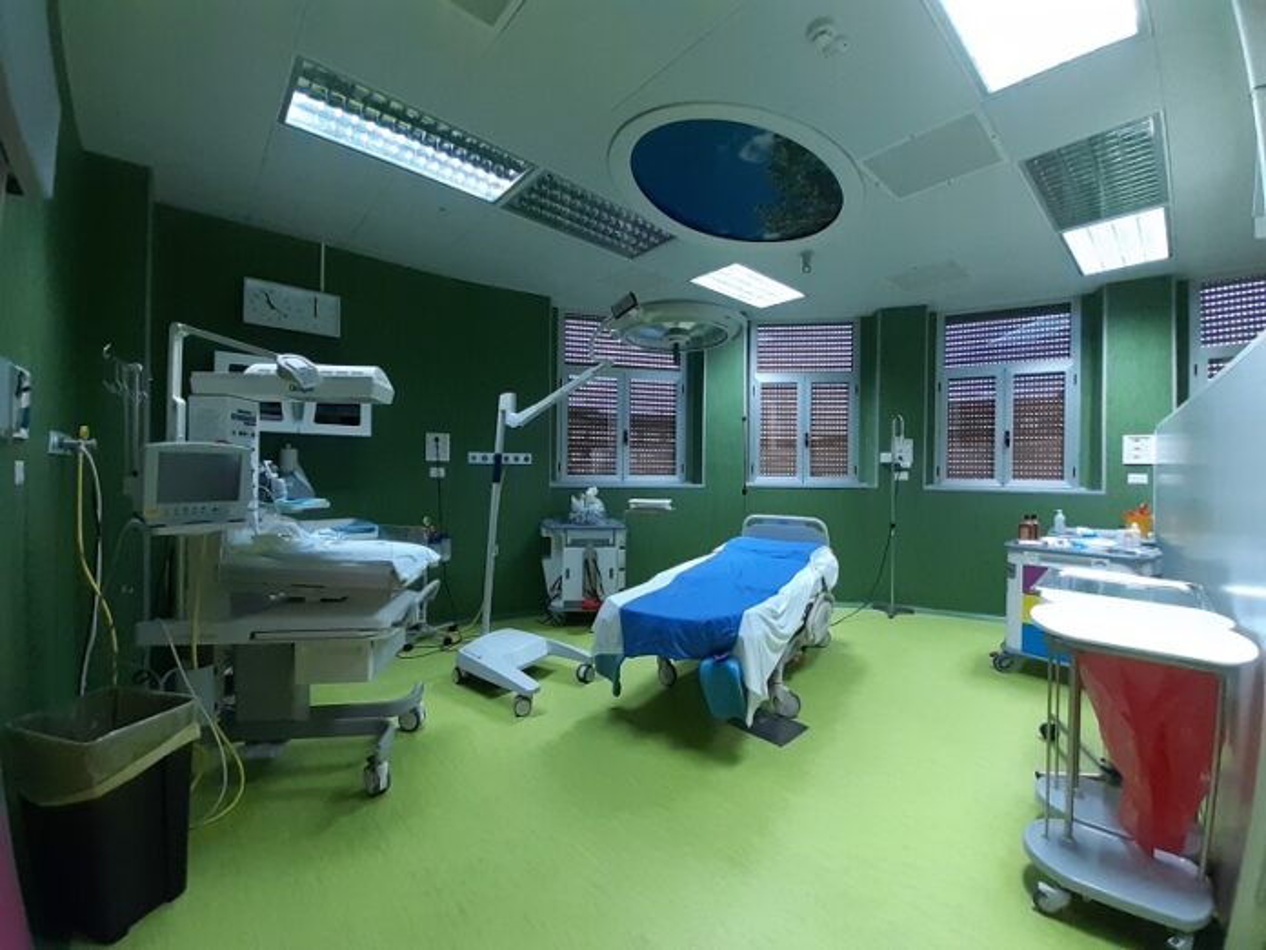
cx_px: 633
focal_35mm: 13
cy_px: 475
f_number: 2.2
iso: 160
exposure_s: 1/50
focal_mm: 1.13
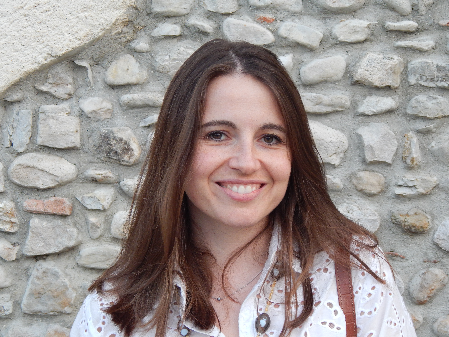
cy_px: 168
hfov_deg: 31.7
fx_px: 791
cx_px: 224
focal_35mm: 61
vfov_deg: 24.0
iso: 280
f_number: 4
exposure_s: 1/30
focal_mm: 10.9
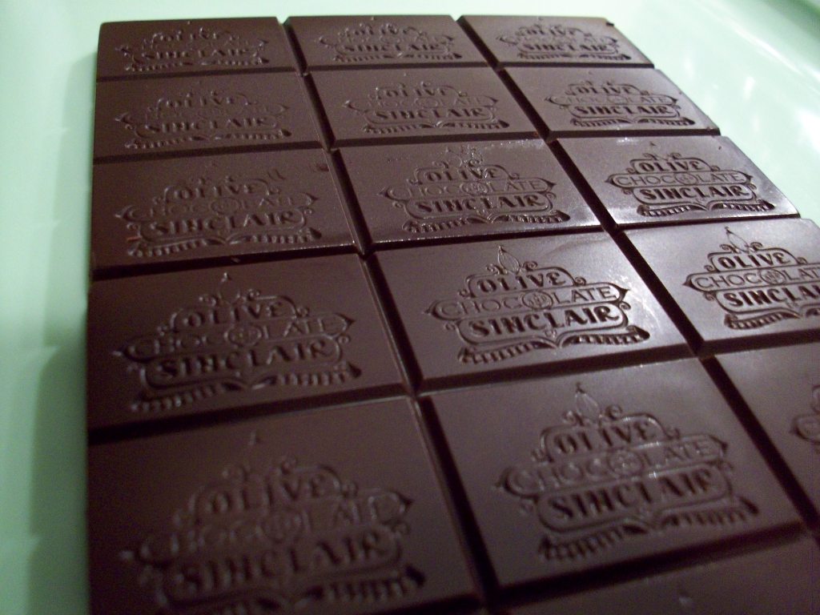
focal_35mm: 34
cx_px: 410
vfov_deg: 41.8
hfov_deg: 54.0
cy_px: 308
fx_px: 805
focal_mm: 5.7
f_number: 2.8
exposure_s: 1/8
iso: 200
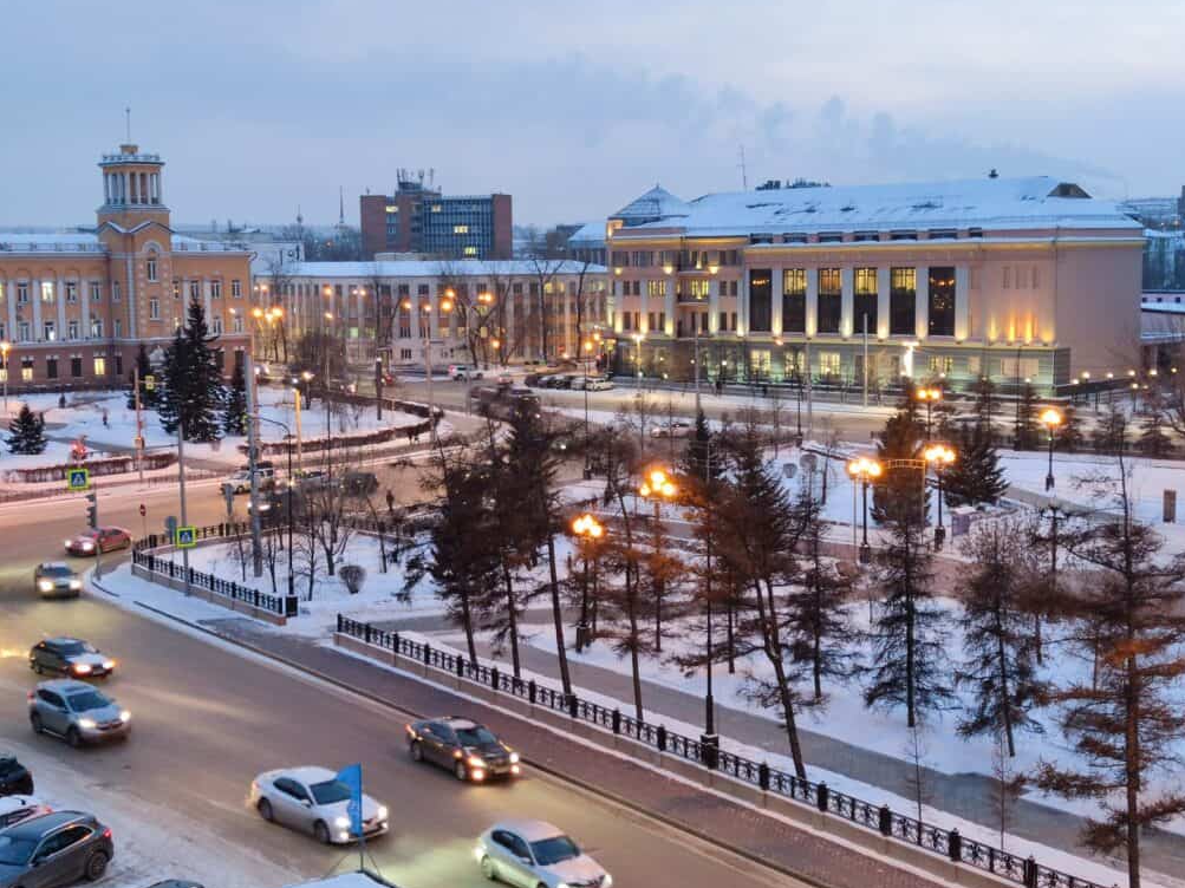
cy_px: 440
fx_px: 1677
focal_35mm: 49
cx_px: 585
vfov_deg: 29.7
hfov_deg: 38.9
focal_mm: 6.72
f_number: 1.69
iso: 364
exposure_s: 1/50
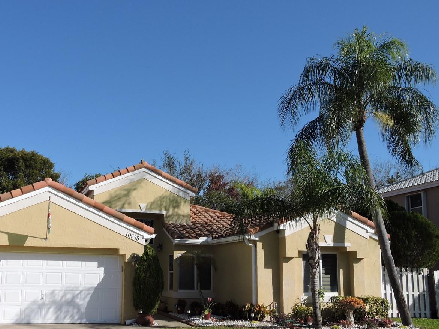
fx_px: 520
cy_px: 206
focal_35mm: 41
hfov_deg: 45.3
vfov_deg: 34.9
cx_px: 159
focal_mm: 5.4
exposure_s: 1/1250
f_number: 3.5
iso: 100
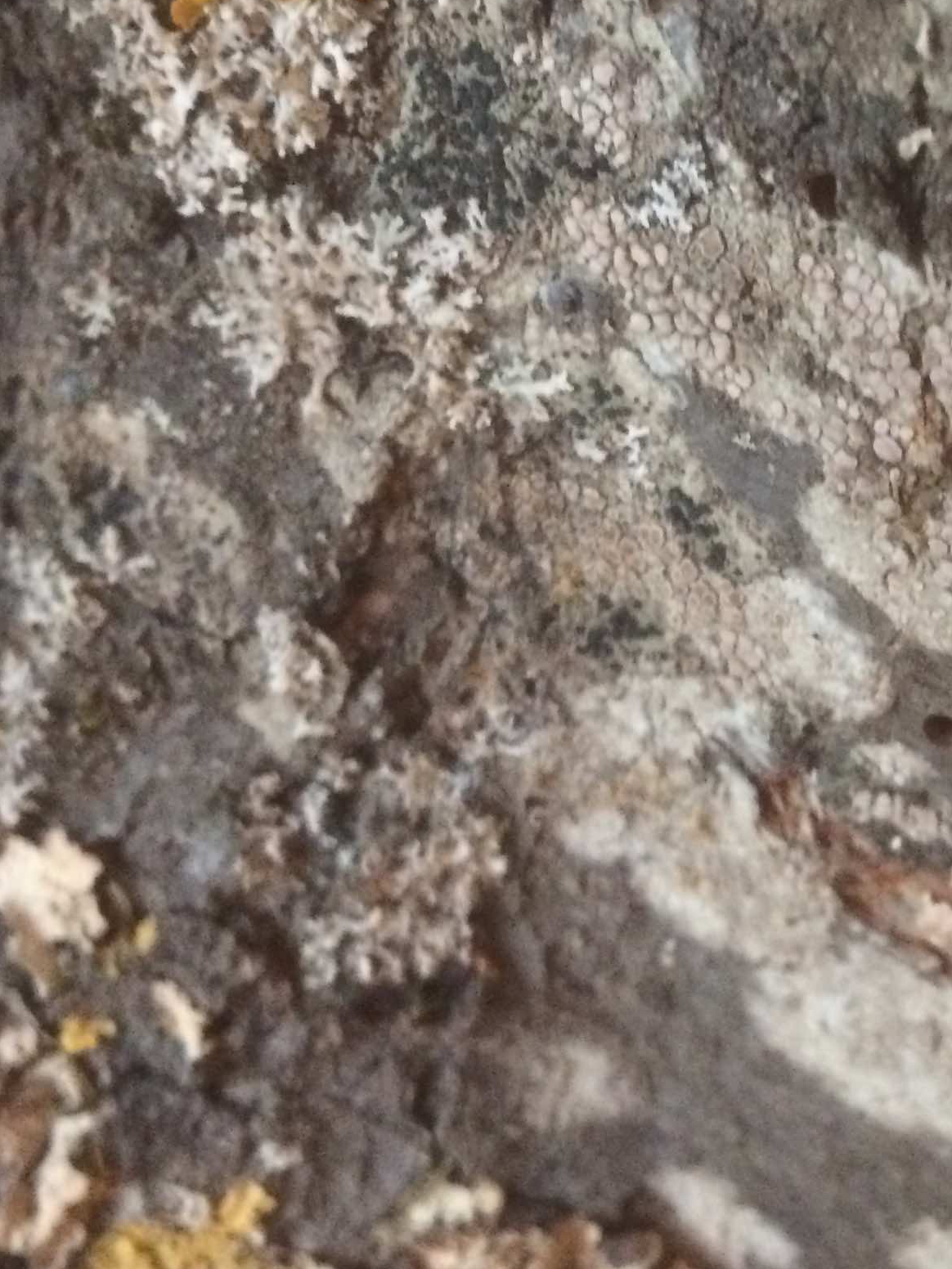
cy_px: 565
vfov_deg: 31.7
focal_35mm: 61
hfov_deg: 23.2
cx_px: 908
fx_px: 2237
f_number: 2.2
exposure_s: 1/17
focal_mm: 4.15
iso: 400
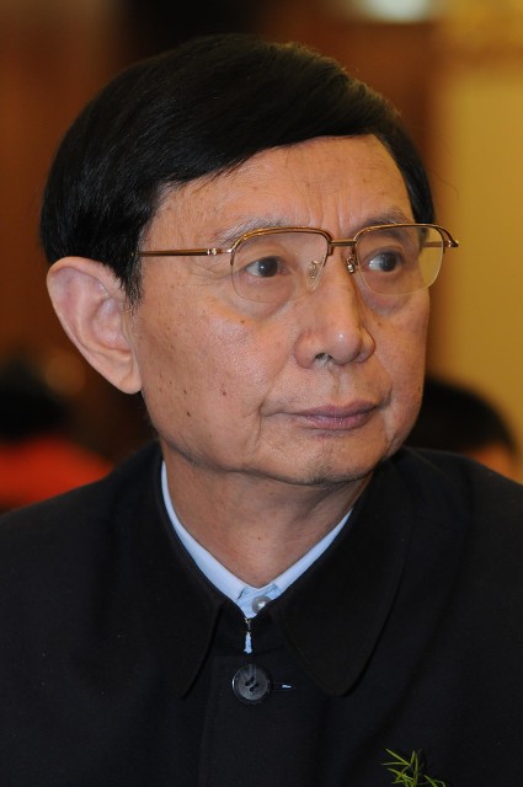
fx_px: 3671
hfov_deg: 8.1
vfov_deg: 12.2
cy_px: 394
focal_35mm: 168
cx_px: 262
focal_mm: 112
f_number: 4.8
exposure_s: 1/60
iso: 800
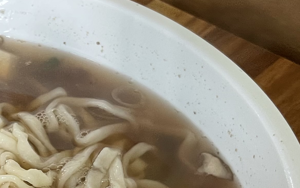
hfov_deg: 21.0
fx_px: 752
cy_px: 235
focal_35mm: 92
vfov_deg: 13.7
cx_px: -59
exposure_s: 1/60
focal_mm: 5.1
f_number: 1.6
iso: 250
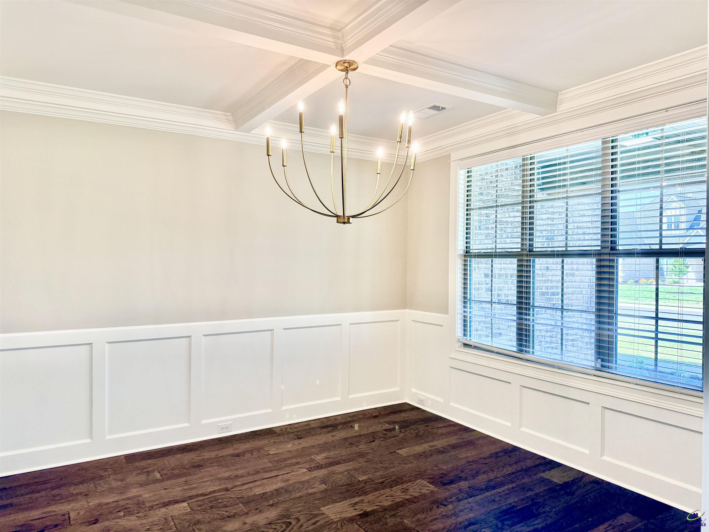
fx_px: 492
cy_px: 266
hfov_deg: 71.6
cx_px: 354
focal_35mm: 24
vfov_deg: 56.8
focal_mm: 6.76
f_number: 1.78
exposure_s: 1/234
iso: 160
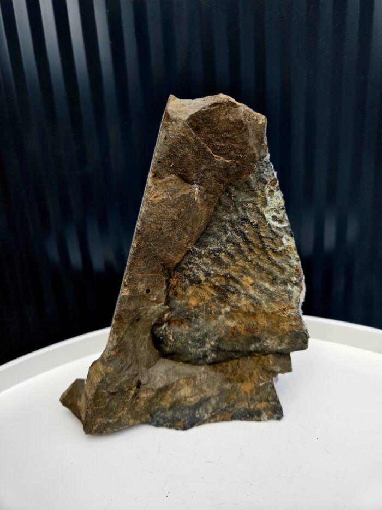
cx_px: 191
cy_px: 255
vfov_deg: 73.9
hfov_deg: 58.9
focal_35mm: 23
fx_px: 338
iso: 25
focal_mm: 5.4
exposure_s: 1/476
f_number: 1.8
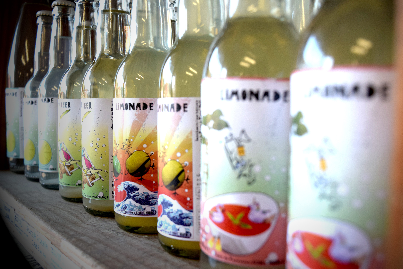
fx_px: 369
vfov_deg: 40.0
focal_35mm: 33
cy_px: 134
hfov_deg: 57.2
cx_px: 202
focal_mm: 22
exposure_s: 1/160
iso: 800
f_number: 5
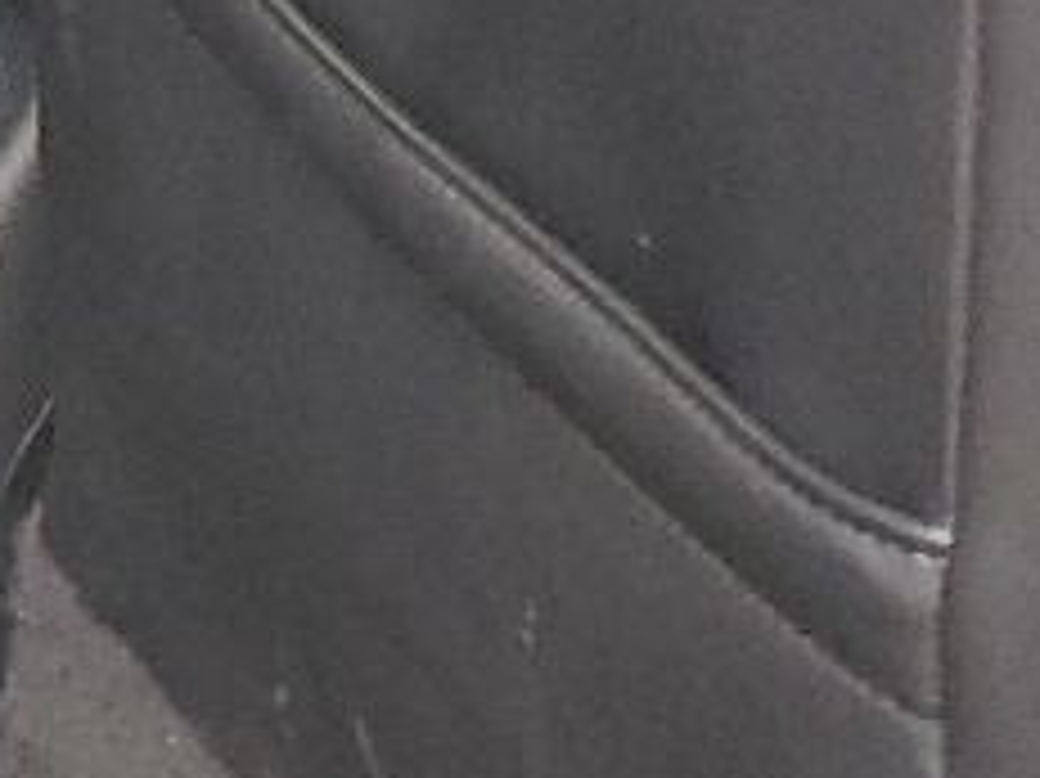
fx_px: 5405
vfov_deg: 7.9
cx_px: -1675
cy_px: -738
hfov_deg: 9.5
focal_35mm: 180
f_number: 1.5
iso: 156
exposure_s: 1/60.2
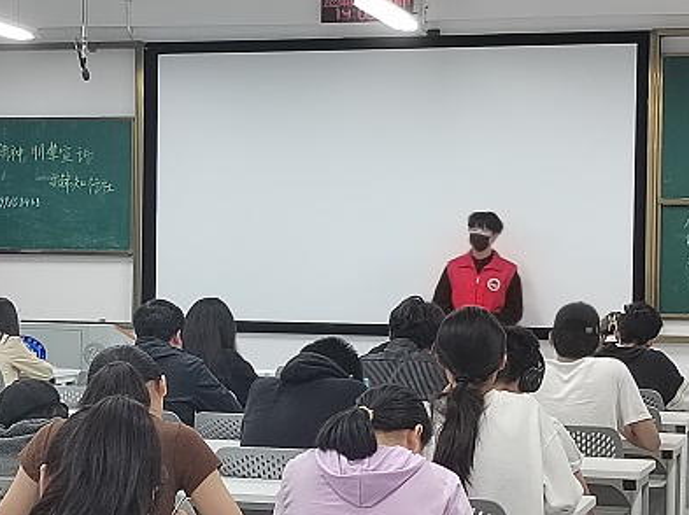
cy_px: 303
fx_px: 1810
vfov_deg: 16.2
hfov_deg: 21.5
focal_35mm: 91
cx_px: 279
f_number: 1.9
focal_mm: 5.52
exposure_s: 1/100
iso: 966
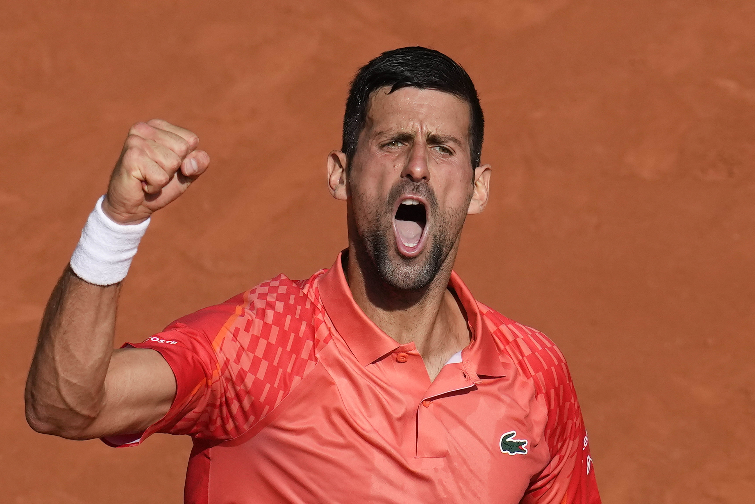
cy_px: 252
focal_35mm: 400
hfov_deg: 5.2
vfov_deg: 3.4
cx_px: 378
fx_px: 8388
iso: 640
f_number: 4
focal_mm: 400
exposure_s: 1/10000
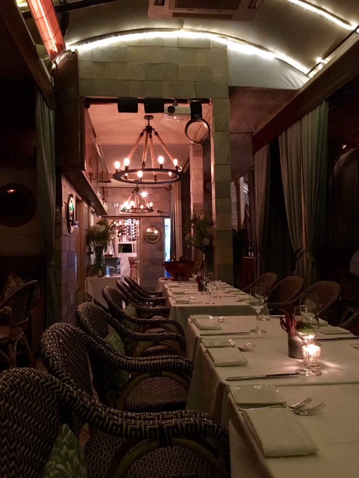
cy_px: 239
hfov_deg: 48.2
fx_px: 401
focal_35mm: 29
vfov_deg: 61.7
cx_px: 180
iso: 640
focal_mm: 4.15
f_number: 2.2
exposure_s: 1/15
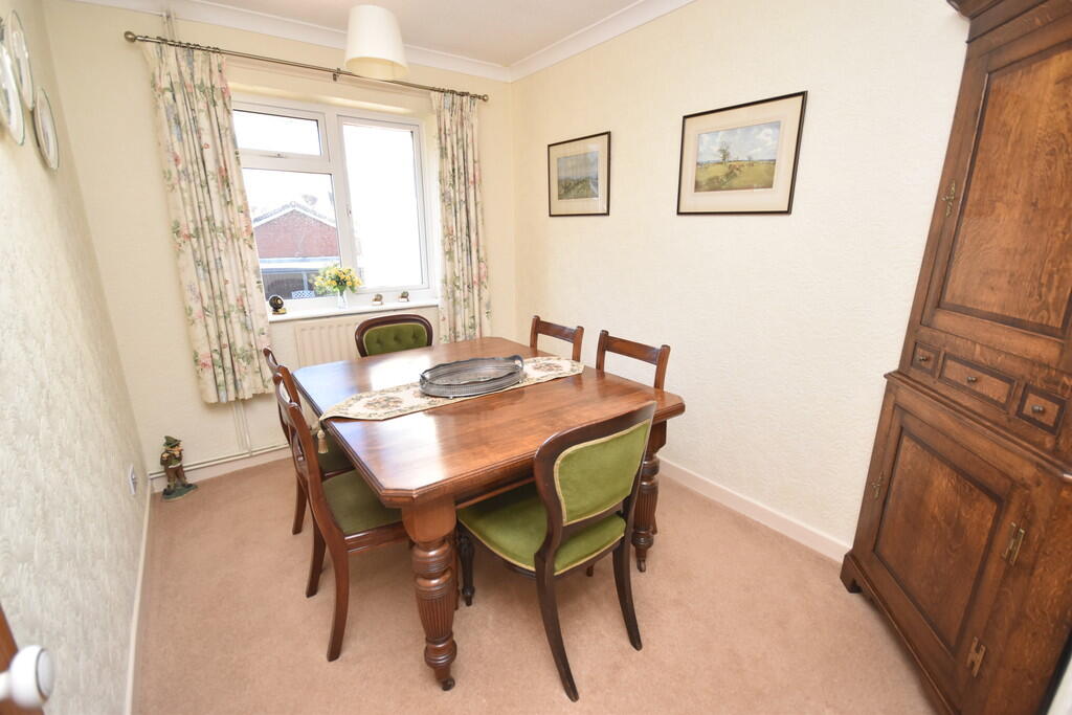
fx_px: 447
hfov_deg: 100.4
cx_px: 536
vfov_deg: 77.3
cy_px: 358
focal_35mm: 15
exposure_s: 1/160
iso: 800
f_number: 4.5
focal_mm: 10
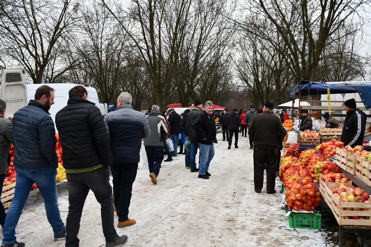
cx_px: 186
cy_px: 124
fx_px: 350
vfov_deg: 38.9
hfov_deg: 55.8
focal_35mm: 34
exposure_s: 1/250
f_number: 5.6
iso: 400
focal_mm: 23
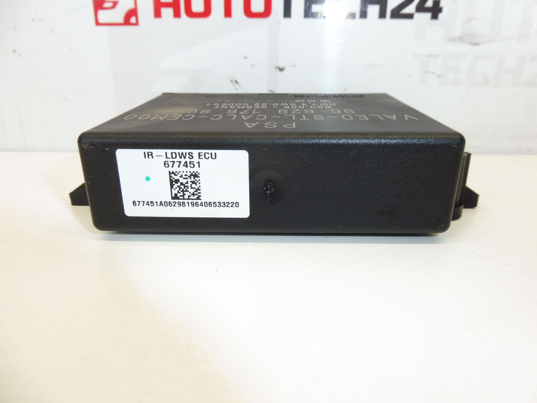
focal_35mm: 25
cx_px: 268
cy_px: 202
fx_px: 388
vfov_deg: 54.9
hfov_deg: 69.4
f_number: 4
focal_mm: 4.4
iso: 200
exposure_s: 1/100
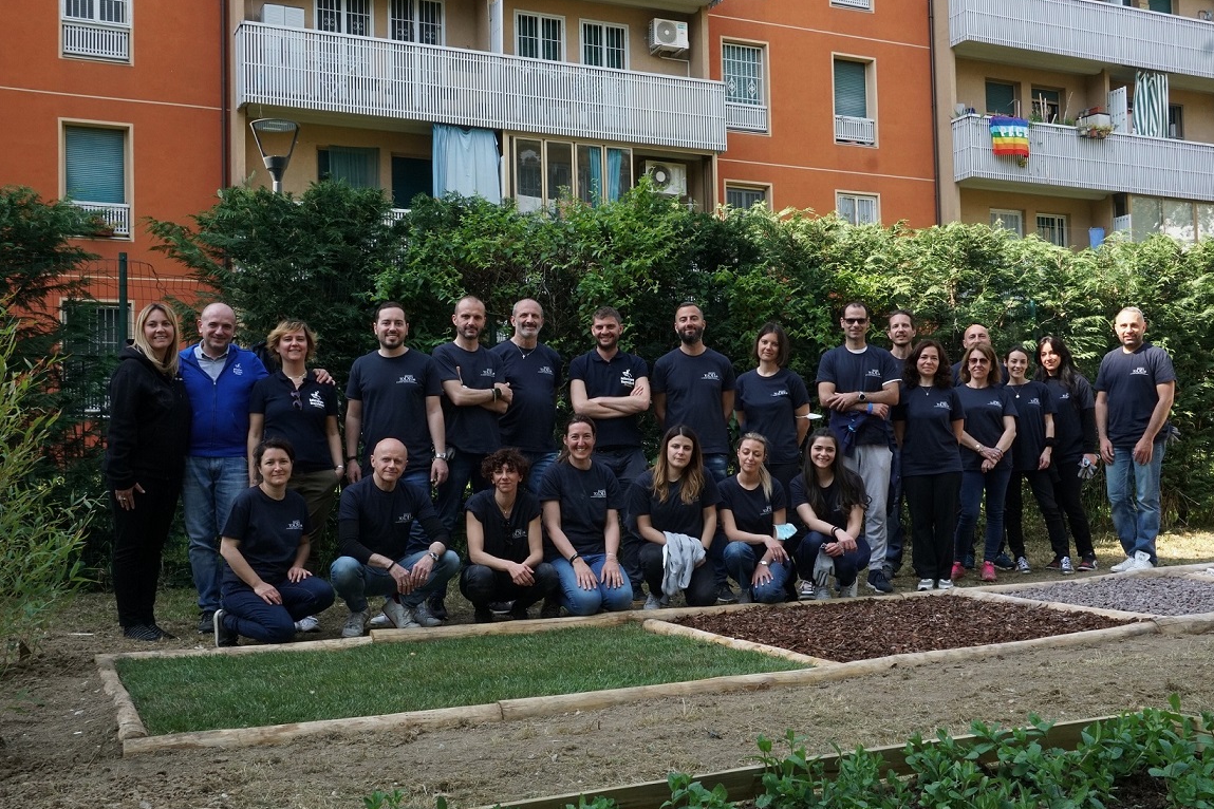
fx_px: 1334
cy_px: 436
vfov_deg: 33.7
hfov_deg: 48.9
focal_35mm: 40
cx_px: 646
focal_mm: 23
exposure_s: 1/80
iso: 640
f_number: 16
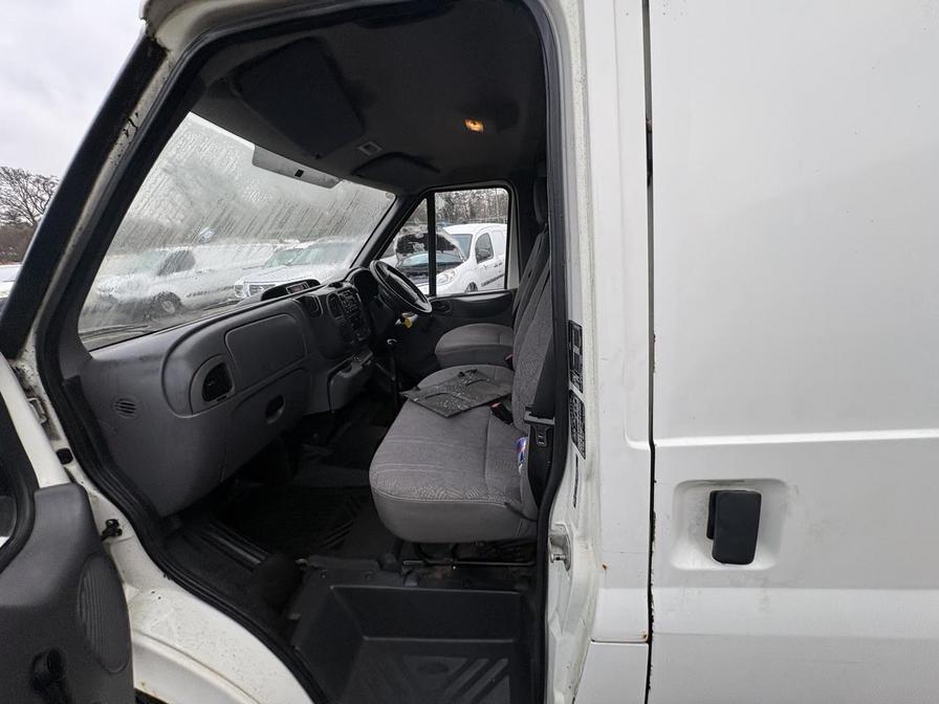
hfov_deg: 102.1
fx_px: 380
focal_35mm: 14
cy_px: 352
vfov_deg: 85.7
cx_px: 470
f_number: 2.2
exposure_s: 1/99
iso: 125
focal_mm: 2.22
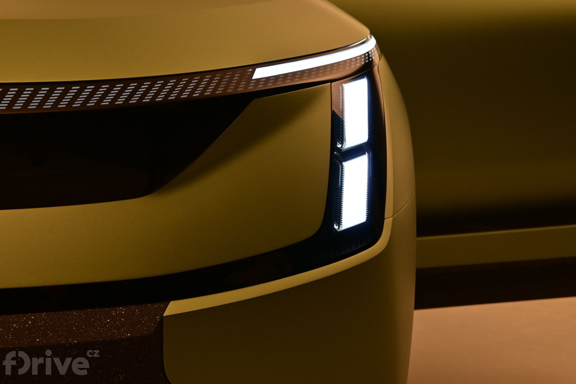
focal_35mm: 76
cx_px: 287
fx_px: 1216
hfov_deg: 26.7
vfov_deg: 17.9
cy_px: 191
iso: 560
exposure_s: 1/80
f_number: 6.3
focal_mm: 50
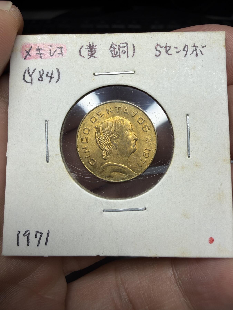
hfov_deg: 53.1
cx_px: 116
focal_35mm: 26
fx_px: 233
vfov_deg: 67.3
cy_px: 155
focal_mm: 2.22
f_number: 2.2
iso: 40
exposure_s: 1/217
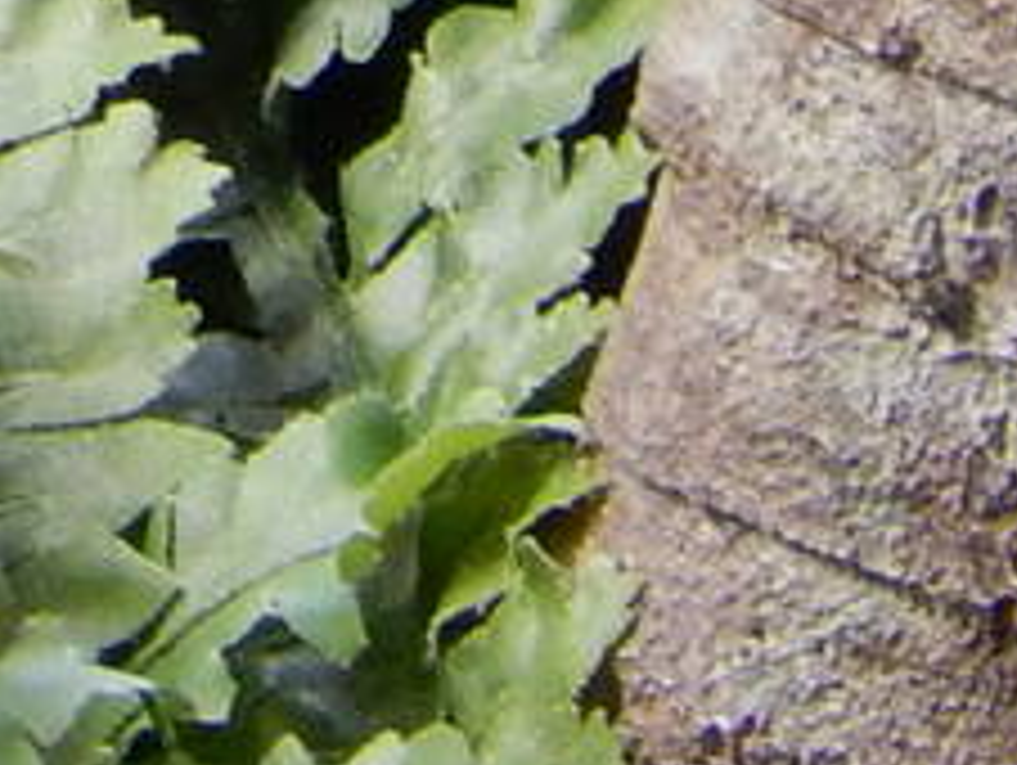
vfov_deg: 1.6
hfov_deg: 2.1
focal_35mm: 948
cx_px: -580
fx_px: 27881
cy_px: -1485
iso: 500
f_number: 5.6
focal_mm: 24.1
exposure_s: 1/15
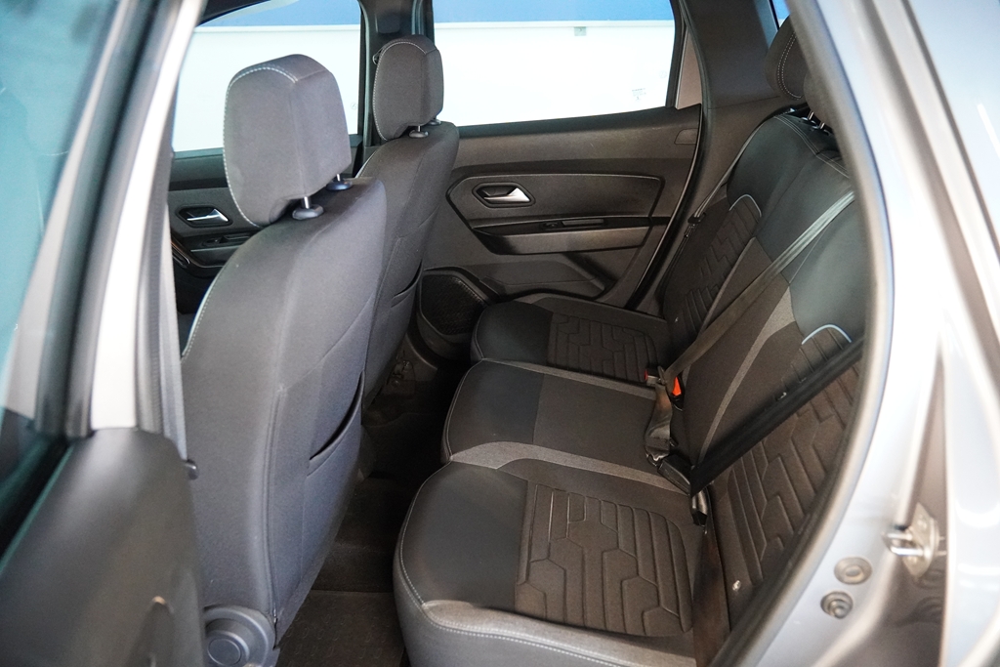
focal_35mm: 30
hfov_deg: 61.9
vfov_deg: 43.6
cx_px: 500
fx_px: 833
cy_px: 334
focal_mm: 20
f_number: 2.8
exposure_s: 1/100
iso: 6400
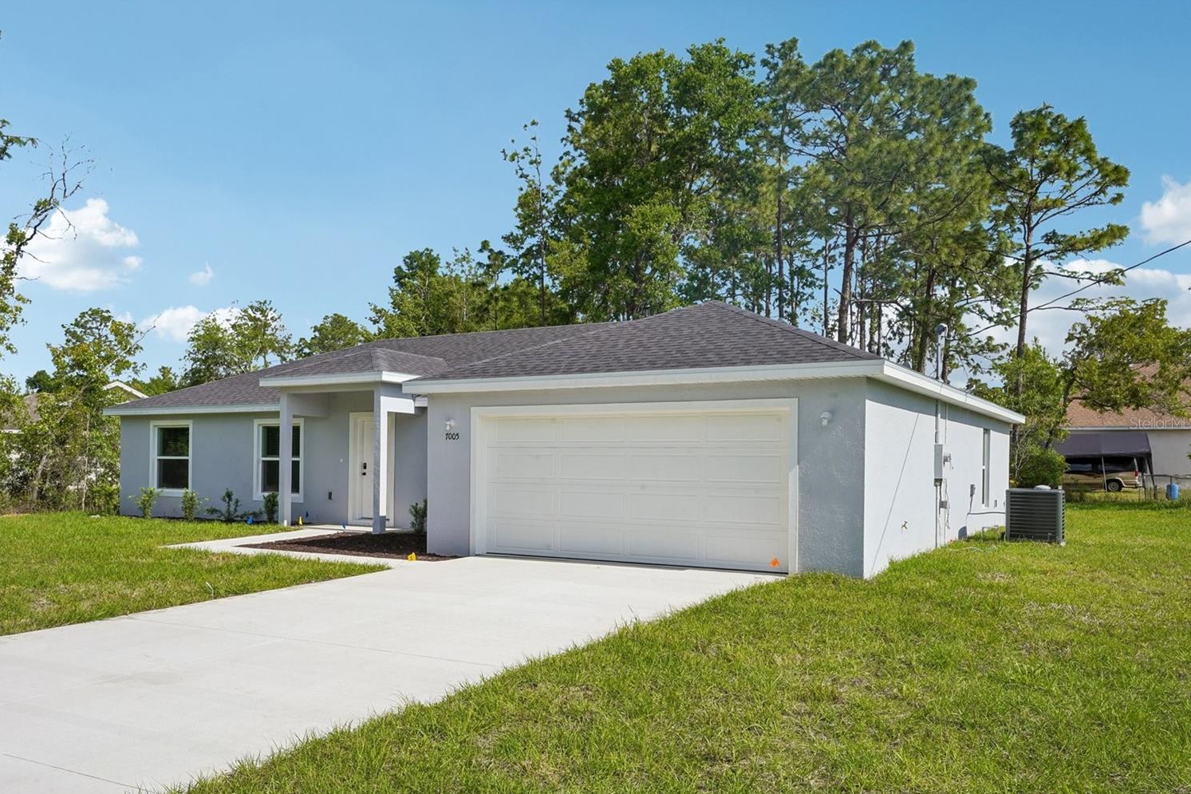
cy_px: 423
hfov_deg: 61.9
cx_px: 562
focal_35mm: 30
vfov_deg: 43.6
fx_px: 992
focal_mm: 28
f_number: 20
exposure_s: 1/60
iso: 100
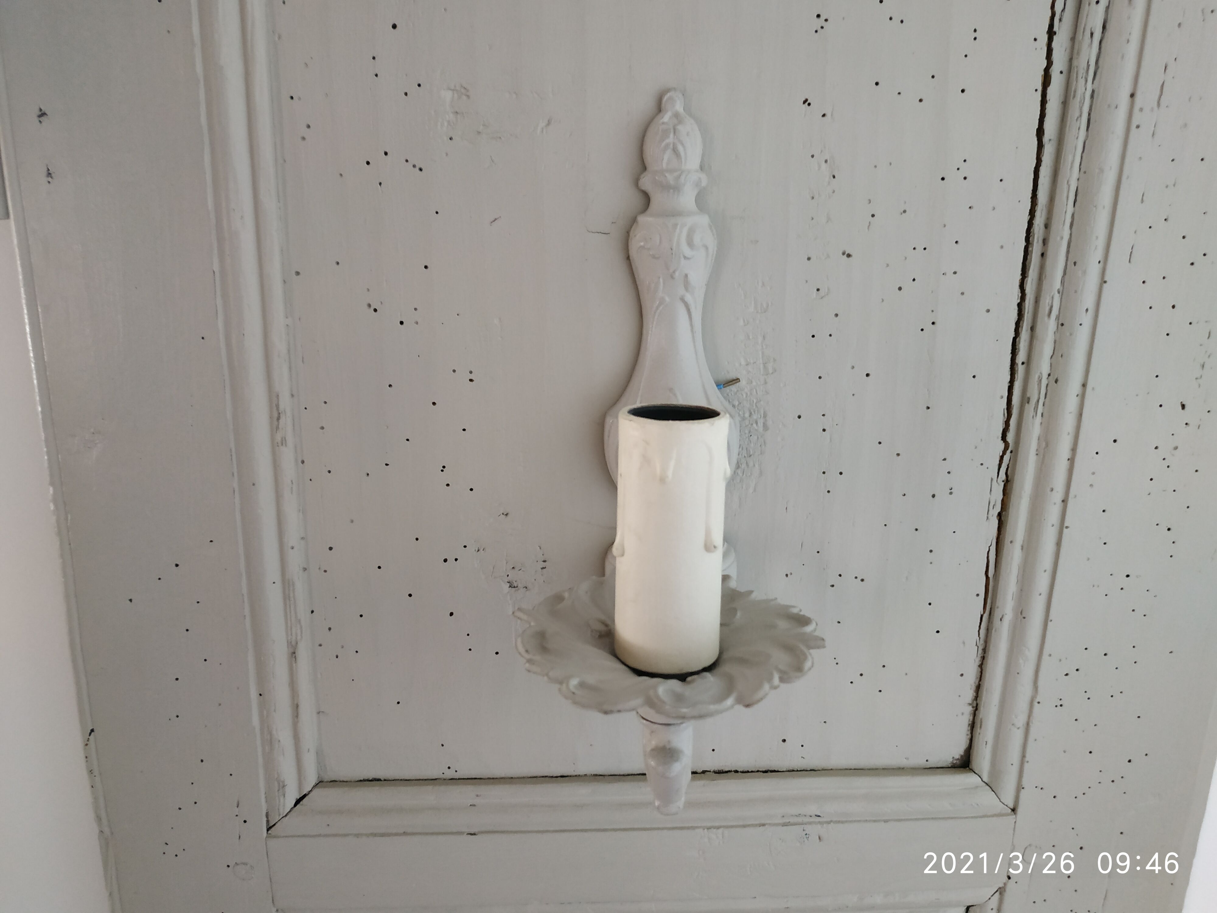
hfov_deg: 71.6
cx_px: 608
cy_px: 456
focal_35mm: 24
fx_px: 844
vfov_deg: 56.8
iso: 500
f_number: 1.9
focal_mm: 3.94
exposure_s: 1/20
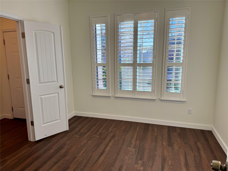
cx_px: 114
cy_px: 86
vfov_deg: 56.8
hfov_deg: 71.6
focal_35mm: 24
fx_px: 158
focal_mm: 6.76
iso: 80
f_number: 1.78
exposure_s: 1/372
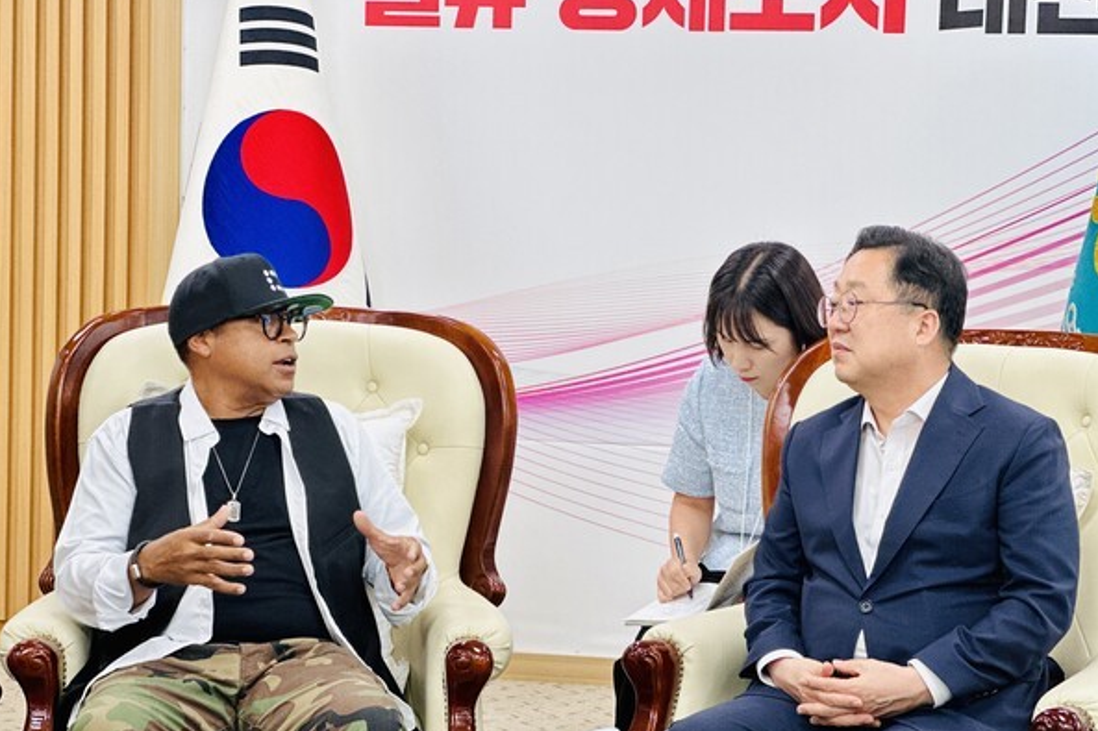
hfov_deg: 25.1
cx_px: 546
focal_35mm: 81
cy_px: 390
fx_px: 2470
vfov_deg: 16.8
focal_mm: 9
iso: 125
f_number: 2.8
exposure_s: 1/60
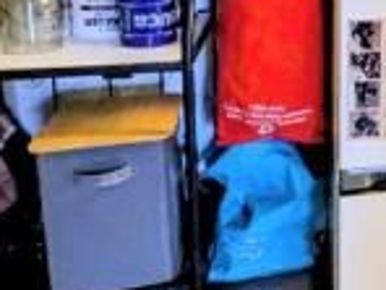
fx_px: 613
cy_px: -1
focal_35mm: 55
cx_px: 519
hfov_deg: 28.0
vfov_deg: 25.2
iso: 117
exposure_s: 1/100
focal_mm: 1.83
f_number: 2.2
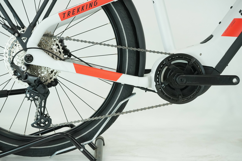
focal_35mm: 49
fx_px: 329
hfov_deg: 40.3
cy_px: 80
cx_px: 121
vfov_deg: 27.5
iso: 1600
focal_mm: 49
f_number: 5.6
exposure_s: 1/200
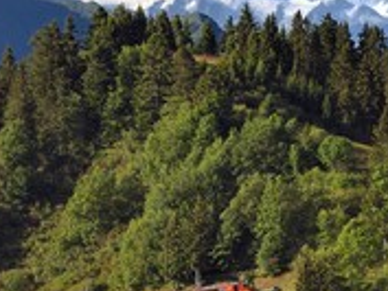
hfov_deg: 8.7
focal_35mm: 228
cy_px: 109
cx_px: 252
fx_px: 2557
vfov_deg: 6.5
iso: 200
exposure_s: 1/400
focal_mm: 100
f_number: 9
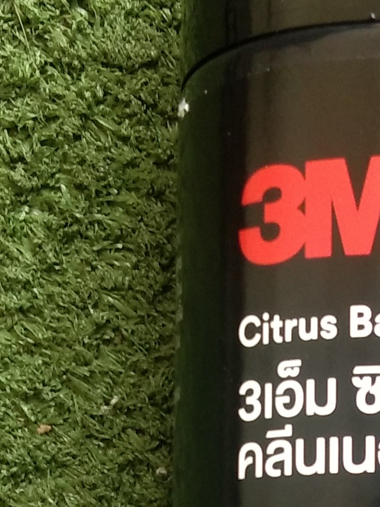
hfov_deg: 10.9
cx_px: 387
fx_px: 1976
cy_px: 536
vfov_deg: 14.3
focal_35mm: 135
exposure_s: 1/50
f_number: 2.2
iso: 208
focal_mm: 3.65
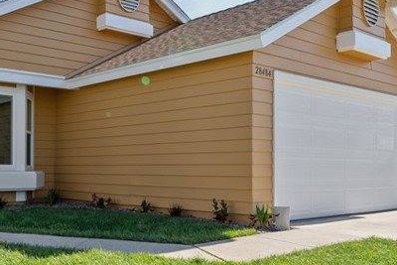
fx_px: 452
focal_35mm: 41
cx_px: 65
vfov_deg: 32.6
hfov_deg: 44.4
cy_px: 151
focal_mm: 16
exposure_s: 1/320
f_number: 9
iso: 250
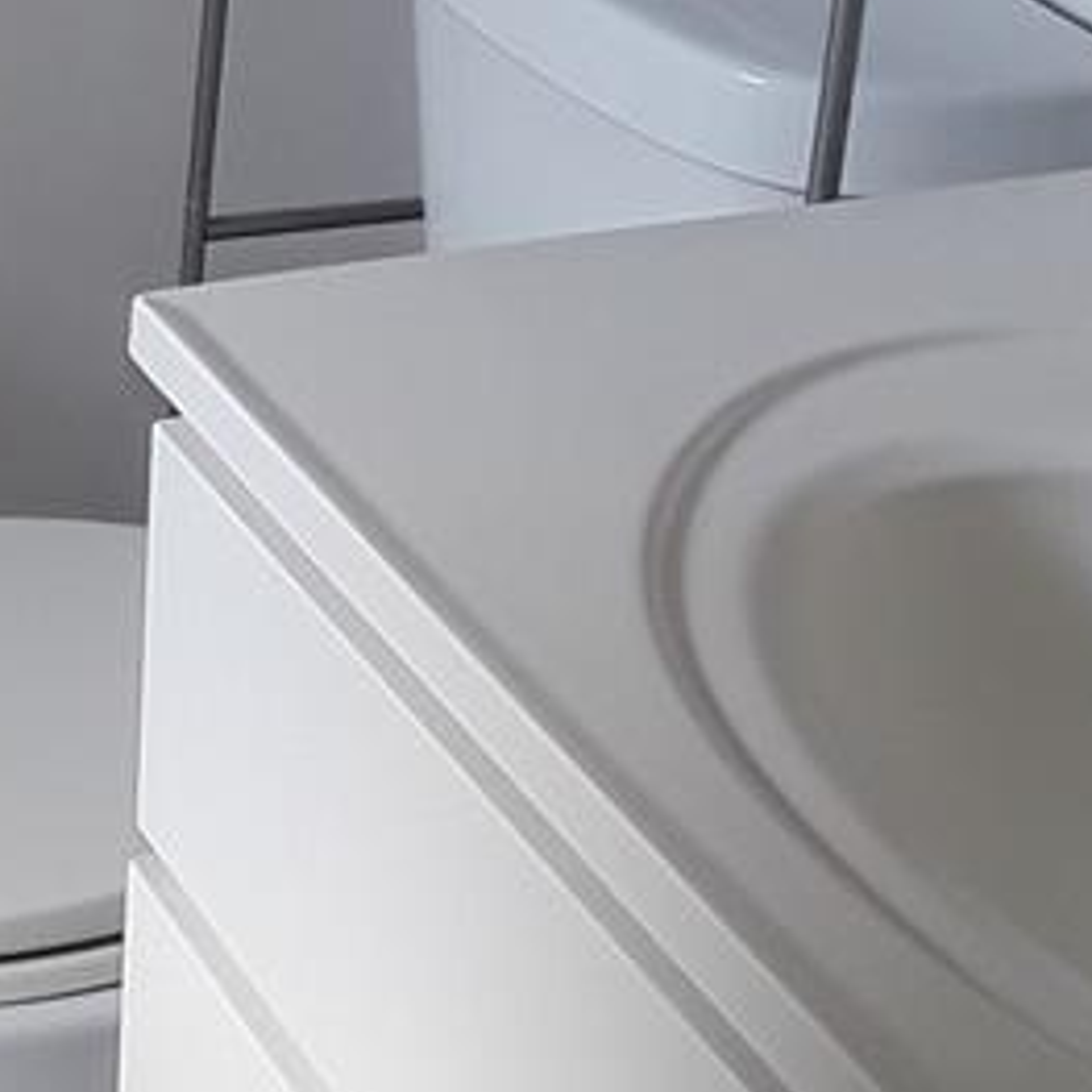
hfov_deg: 15.0
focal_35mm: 113
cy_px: -303
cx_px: -174
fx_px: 4033
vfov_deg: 14.8
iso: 50
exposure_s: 1/40
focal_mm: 2.9
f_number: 1.9
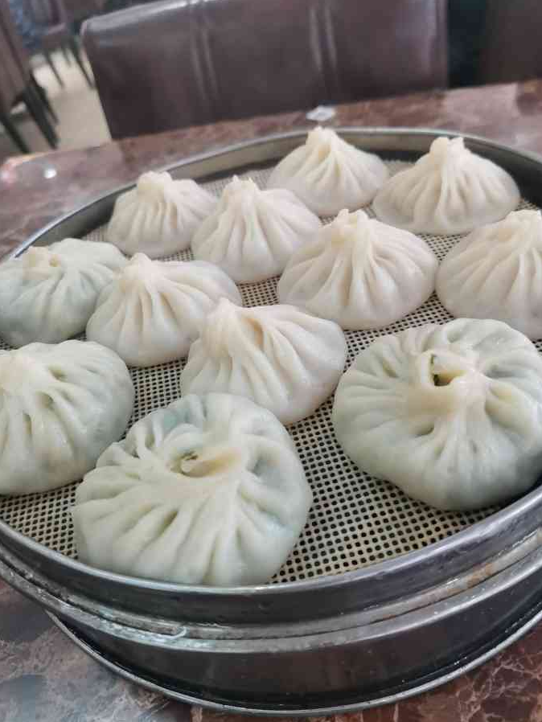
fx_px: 563
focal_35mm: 27
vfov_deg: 65.3
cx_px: 278
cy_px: 359
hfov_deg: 51.4
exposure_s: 1/100
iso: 200
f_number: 1.4
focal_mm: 4.66
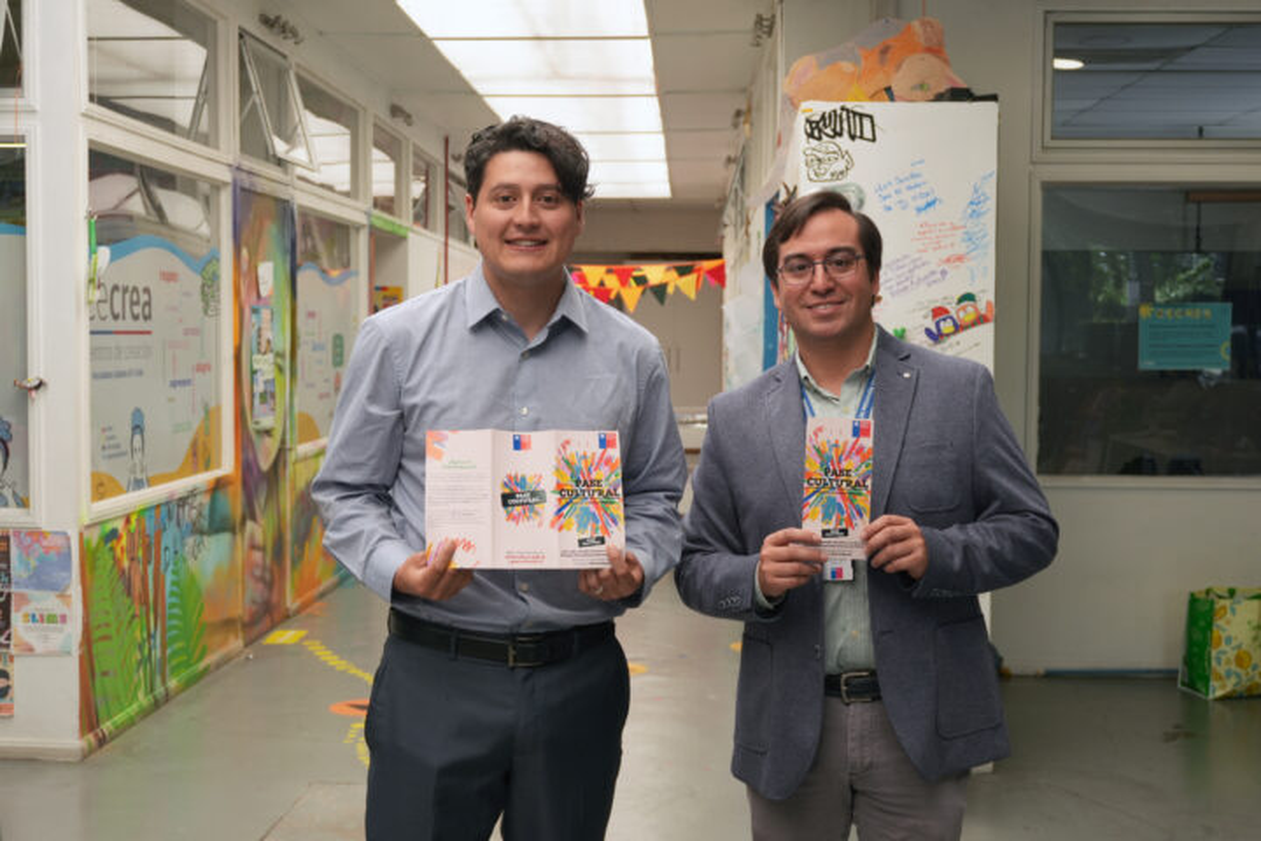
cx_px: 630
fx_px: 1629
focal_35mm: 46
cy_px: 420
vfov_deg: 28.9
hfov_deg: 42.3
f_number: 5
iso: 250
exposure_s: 1/60
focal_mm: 31
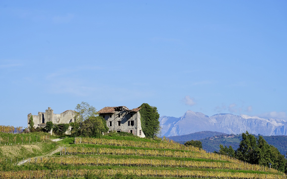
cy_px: 89
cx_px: 144
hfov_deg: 13.1
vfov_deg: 8.2
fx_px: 1251
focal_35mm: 160
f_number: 10
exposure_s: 1/250
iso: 100
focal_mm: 148
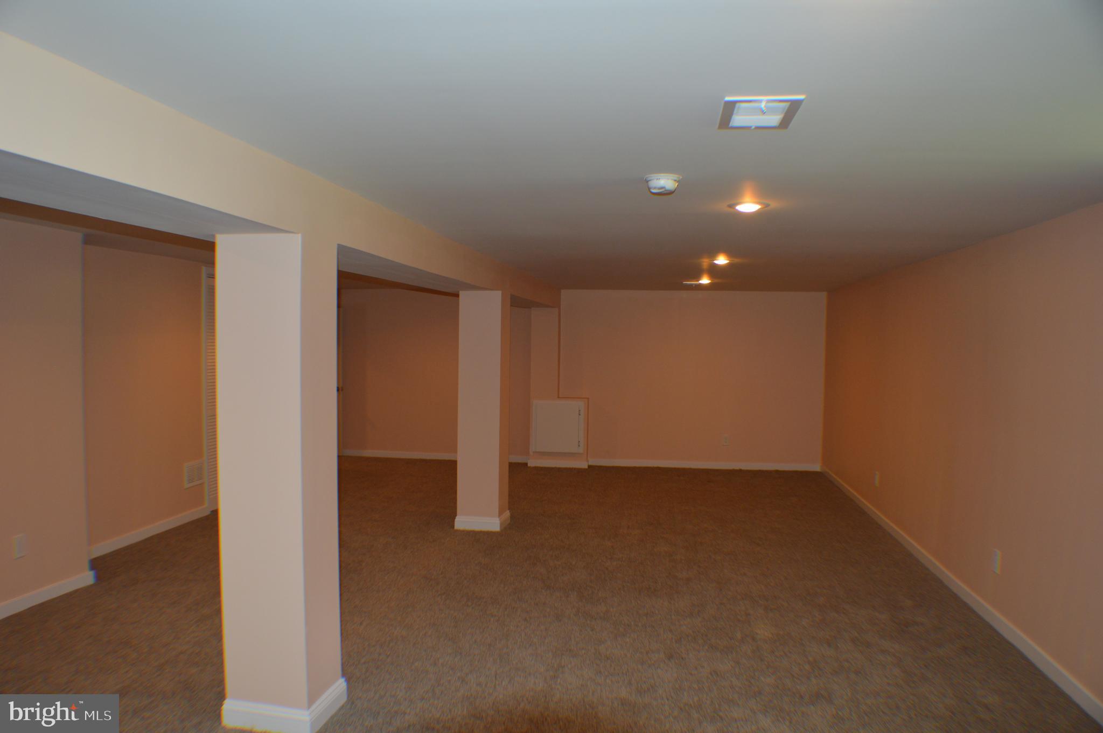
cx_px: 552
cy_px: 366
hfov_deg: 62.0
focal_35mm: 30
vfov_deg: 43.5
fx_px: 918
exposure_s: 1/60
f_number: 3.8
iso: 400
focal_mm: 20
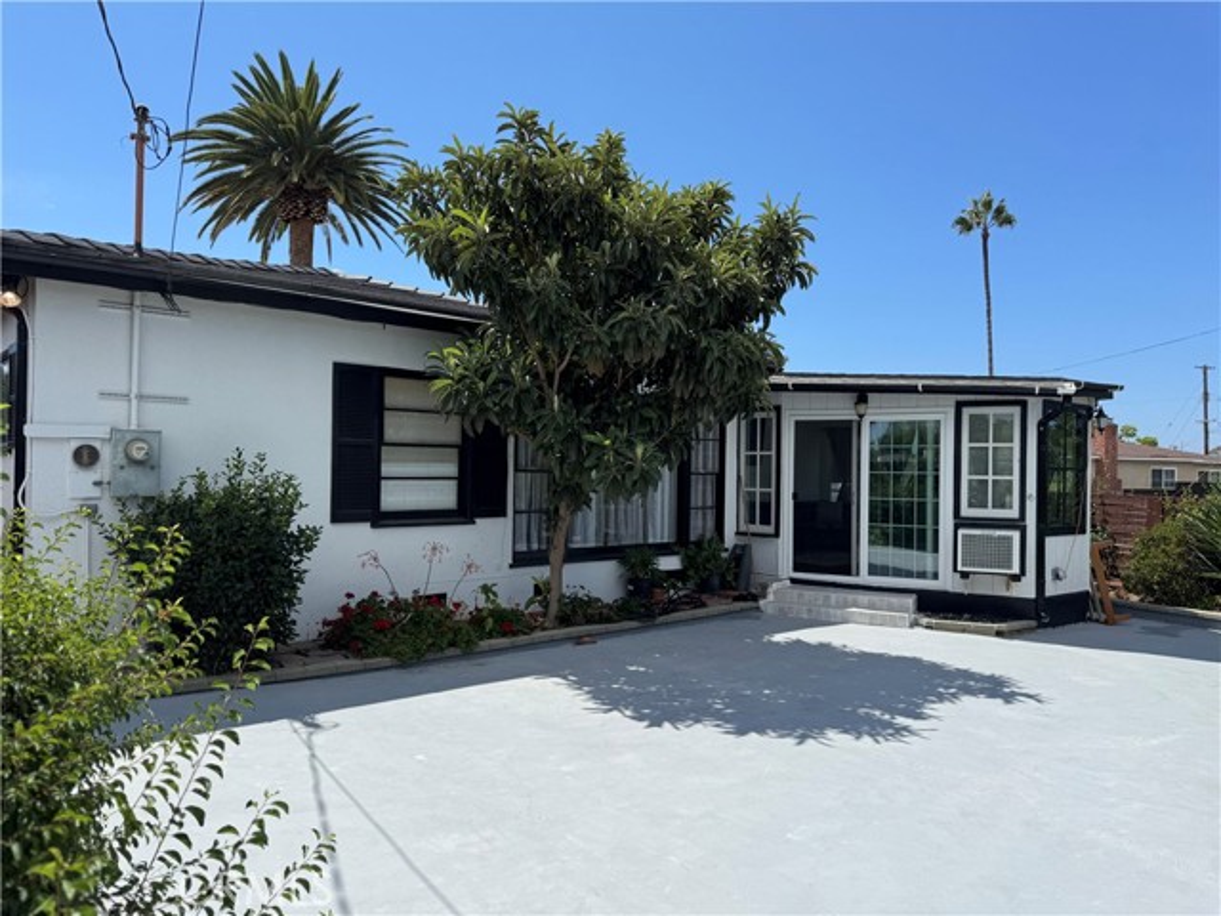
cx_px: 610
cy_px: 458
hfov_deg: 71.6
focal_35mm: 24
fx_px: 847
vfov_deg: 56.8
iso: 80
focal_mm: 6.76
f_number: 1.78
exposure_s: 1/5348
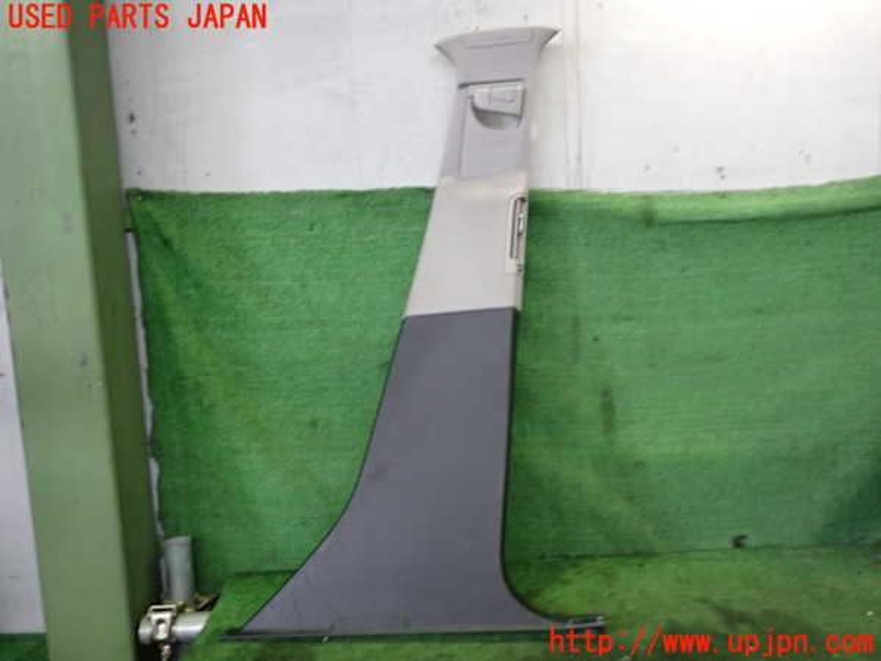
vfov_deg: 46.8
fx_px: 764
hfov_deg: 60.0
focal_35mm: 30
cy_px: 330
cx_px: 440
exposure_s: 1/40
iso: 400
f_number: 2.3
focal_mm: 5.4
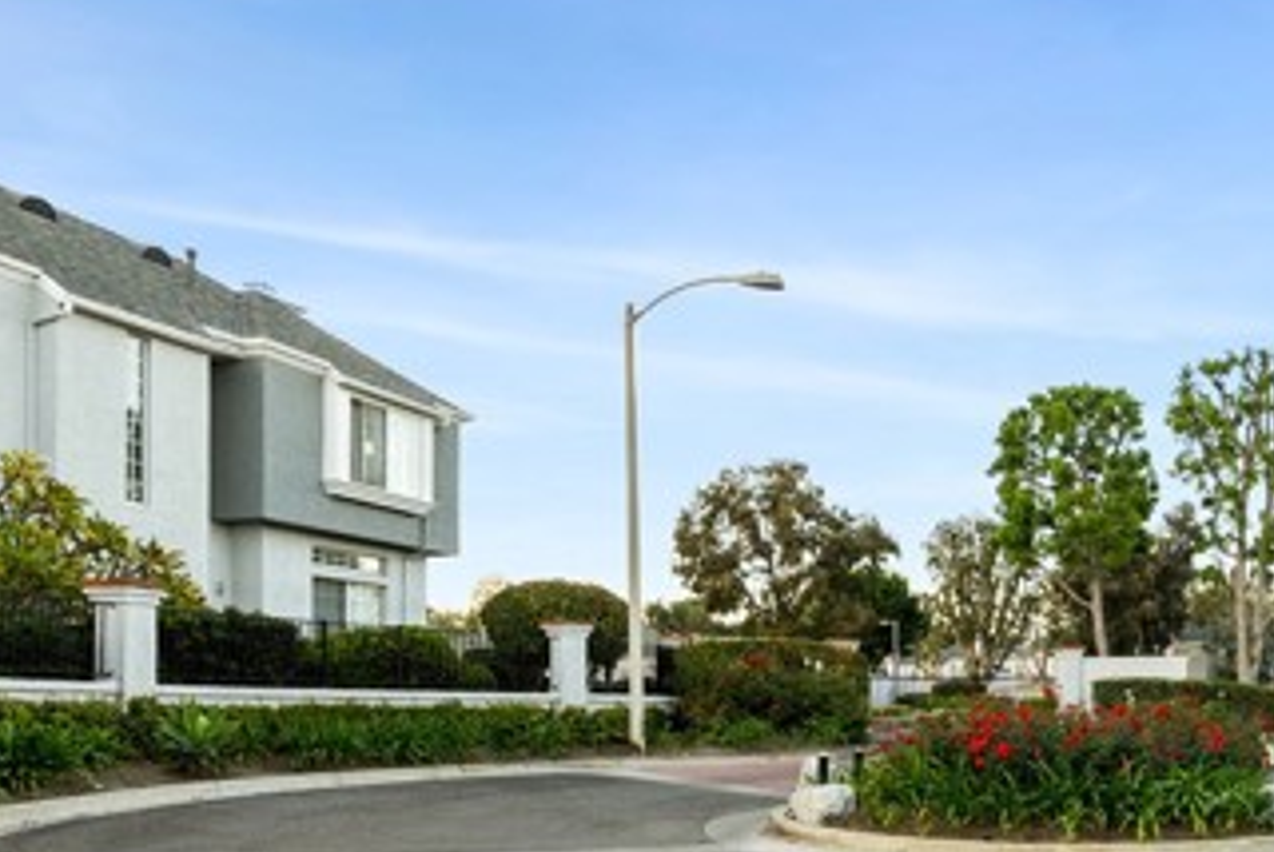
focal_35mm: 34
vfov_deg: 37.8
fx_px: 1204
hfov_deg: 50.6
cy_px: 663
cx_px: 1103
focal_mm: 17
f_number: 9
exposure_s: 1/125
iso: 640
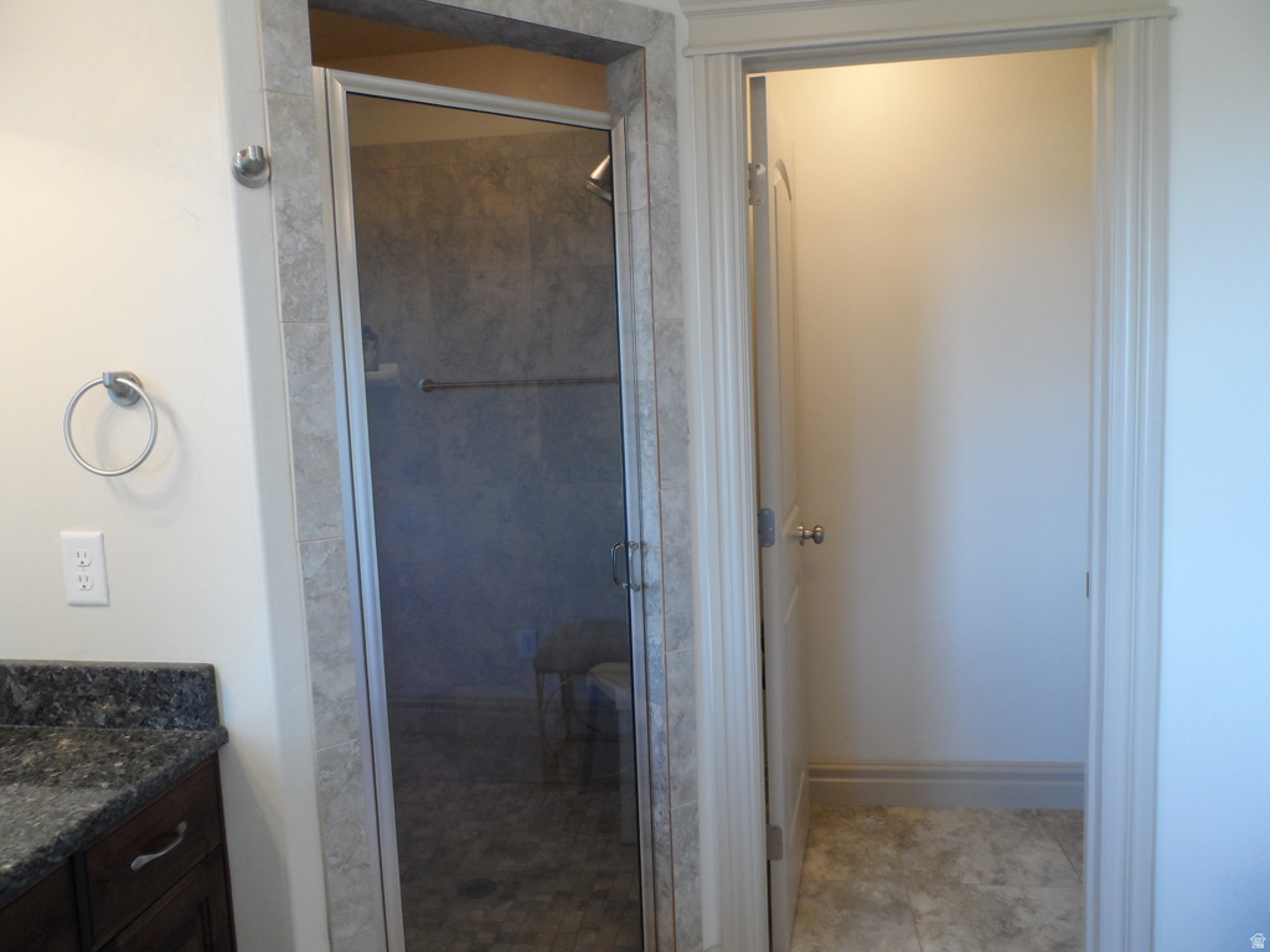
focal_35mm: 24
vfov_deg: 56.8
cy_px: 476
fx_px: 881
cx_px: 635
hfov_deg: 71.6
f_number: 3.2
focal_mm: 4
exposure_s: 1/30
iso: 160
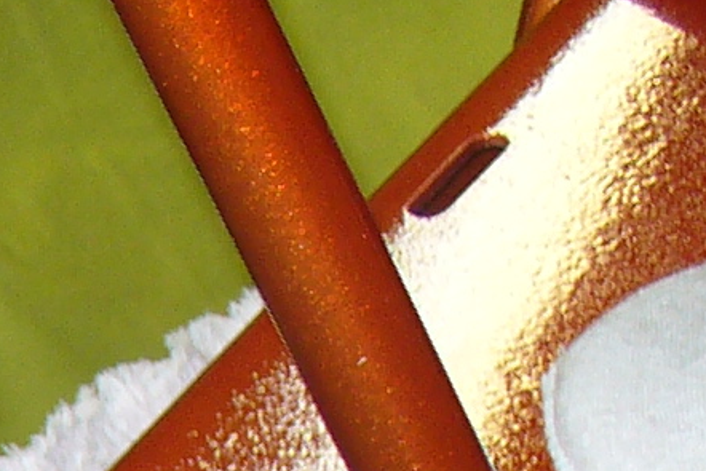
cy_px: 1371
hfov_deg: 8.4
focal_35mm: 223
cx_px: -1032
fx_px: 4374
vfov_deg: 5.8
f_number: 2.8
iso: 100
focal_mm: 6.1
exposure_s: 1/30
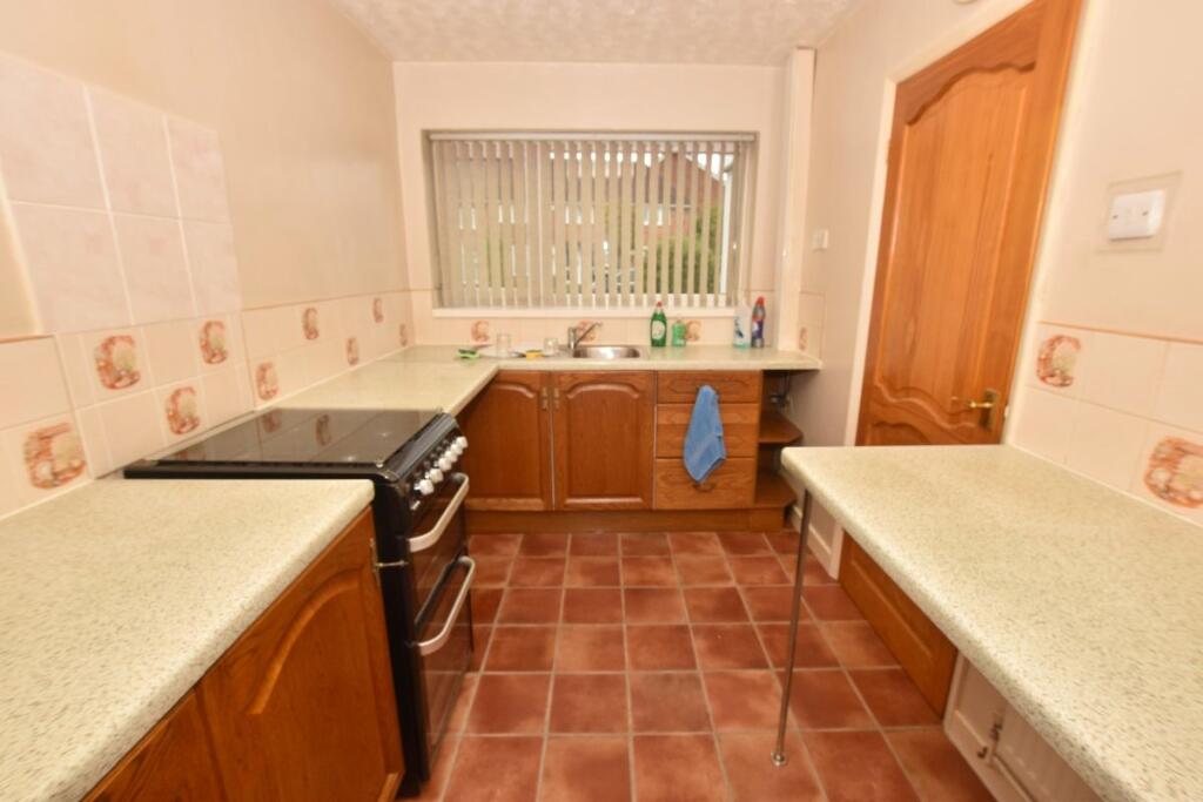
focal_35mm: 15
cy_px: 401
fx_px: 501
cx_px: 602
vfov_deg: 77.3
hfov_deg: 100.4
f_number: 8
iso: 200
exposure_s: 1/125
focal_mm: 10
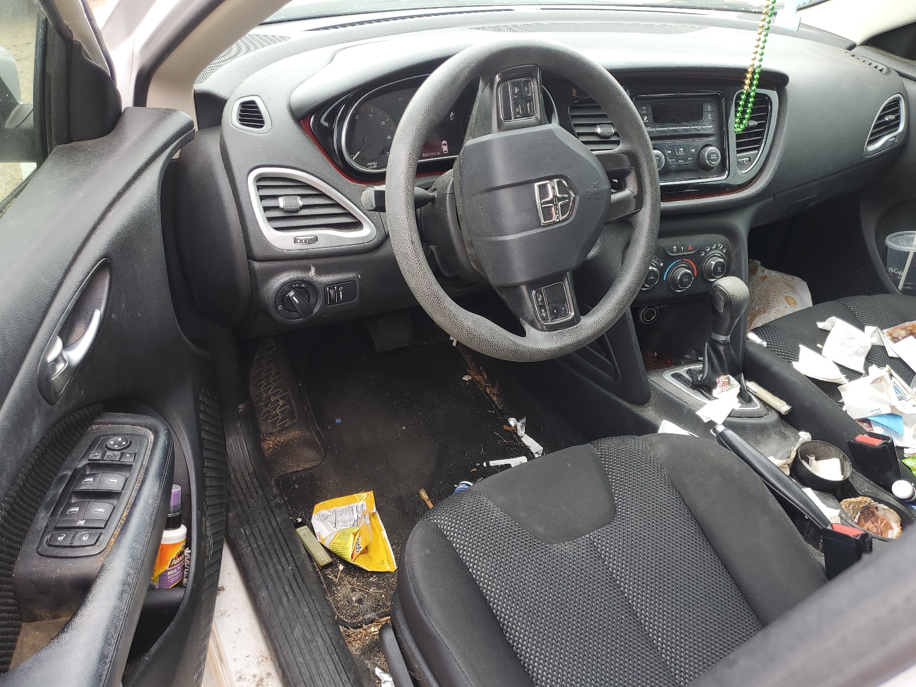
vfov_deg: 53.1
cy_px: 344
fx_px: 688
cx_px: 458
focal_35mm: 26
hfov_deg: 67.3
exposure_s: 1/147
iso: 50
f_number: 1.5
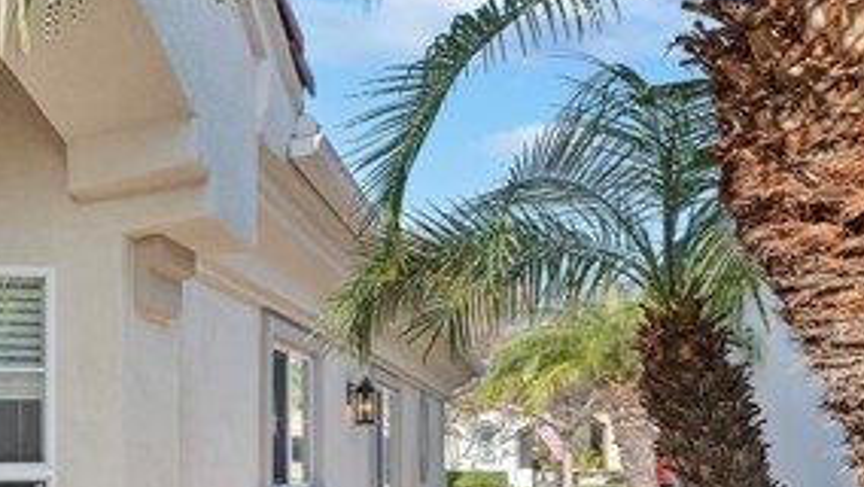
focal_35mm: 33
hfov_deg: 45.6
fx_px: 756
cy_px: 478
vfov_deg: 33.0
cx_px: -73
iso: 500
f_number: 11
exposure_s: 1/100
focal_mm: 14
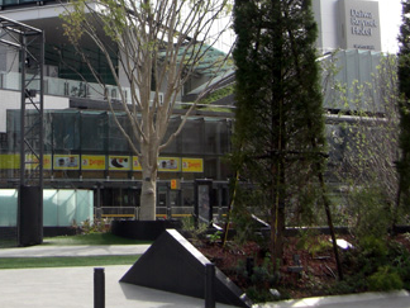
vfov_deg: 19.4
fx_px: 888
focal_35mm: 75
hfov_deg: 25.6
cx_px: 85
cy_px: 62
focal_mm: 6.3
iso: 64
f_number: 3.4
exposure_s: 1/320
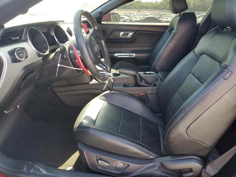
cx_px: 118
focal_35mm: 26
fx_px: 177
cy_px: 88
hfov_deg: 67.3
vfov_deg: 53.1
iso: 50
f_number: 1.5
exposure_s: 1/127
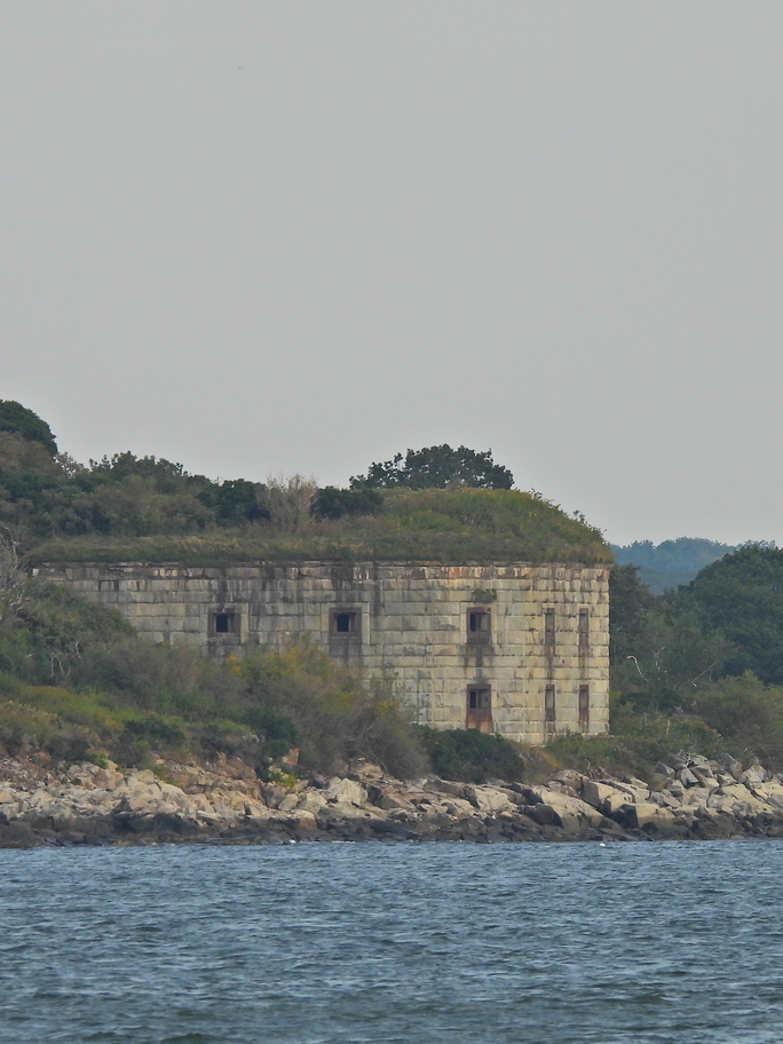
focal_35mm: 772
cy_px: 503
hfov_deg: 1.9
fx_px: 23283
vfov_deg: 2.6
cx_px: 282
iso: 100
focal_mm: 98.1
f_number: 5
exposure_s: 1/500
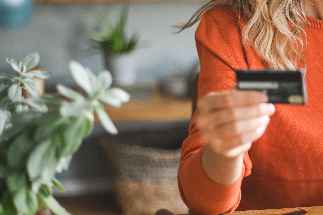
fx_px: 1050
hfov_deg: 17.1
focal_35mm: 117
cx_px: 326
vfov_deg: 11.7
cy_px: 67
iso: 500
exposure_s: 1/160
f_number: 2
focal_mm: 50
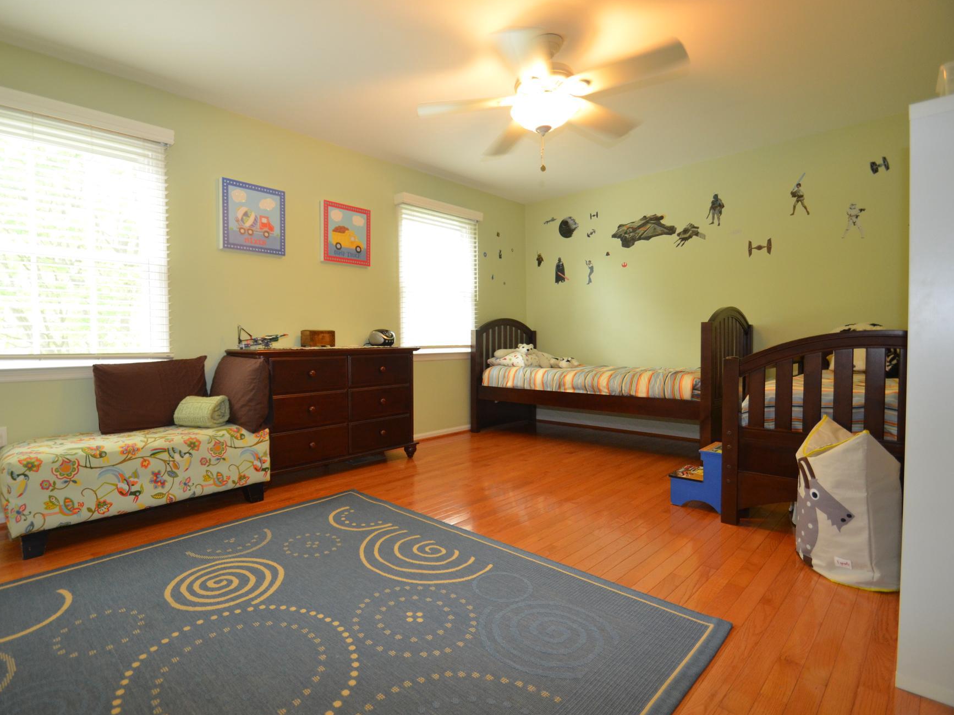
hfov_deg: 90.1
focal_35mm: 17
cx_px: 392
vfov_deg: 74.7
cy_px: 352
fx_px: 468
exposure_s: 1/60
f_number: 4
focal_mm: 10
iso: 800
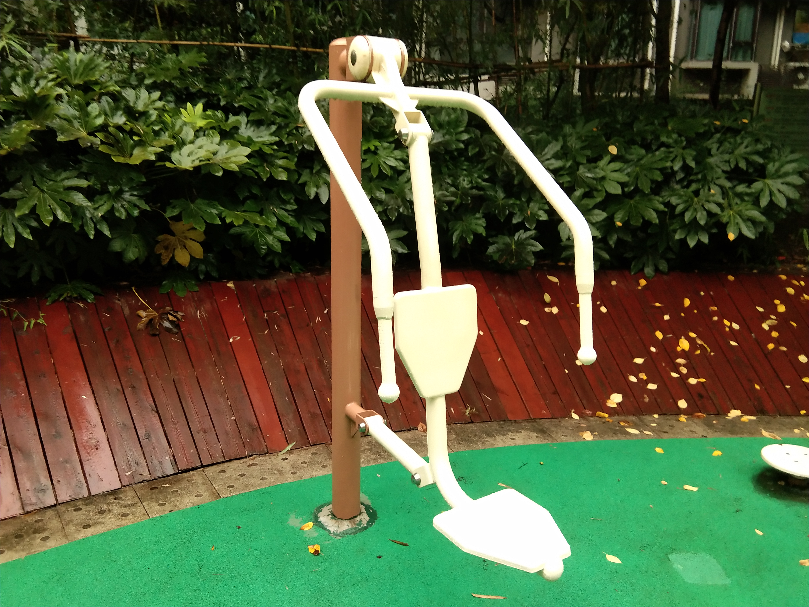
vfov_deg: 45.4
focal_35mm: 31
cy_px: 304
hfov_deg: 58.4
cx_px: 404
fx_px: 724
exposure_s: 1/33.3
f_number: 2.2
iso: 250
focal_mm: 3.69
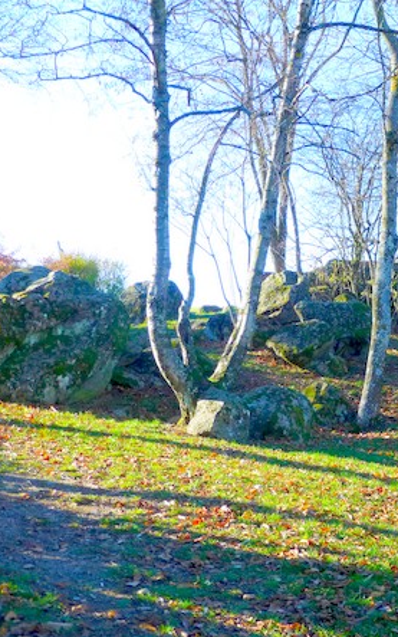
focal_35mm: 56
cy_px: 322
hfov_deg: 22.5
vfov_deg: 36.3
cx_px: 376
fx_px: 972
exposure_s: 1/200
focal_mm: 6.9
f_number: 3.9
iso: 100
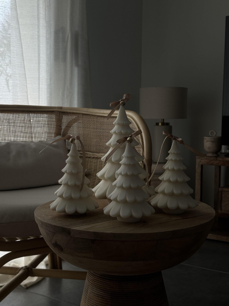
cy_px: 153
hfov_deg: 30.3
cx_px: 114
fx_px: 423
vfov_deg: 39.7
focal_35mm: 48
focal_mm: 6.76
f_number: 1.78
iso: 64
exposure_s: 1/345
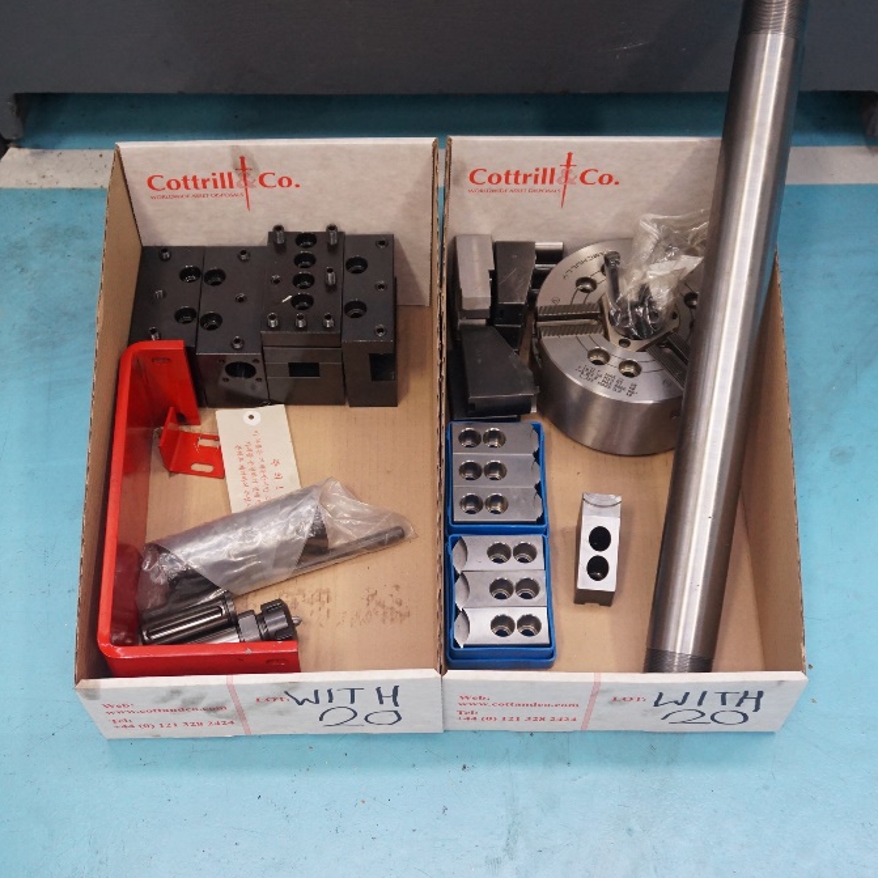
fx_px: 1396
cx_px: 411
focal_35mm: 49
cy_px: 438
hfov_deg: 34.9
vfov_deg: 34.9
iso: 1600
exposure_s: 1/160
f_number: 4.5
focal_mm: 25
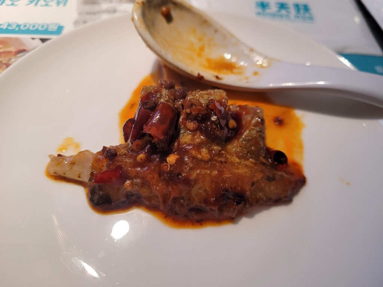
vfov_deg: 53.1
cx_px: 192
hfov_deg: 67.3
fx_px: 288
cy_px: 144
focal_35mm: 26
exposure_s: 1/120
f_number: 1.8
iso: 320
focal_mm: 5.4
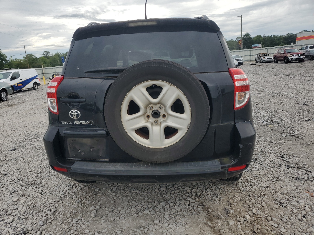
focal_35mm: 26
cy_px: 118
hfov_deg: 67.3
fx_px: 236
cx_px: 157
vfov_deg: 53.1
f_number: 1.5
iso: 50
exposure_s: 1/2000
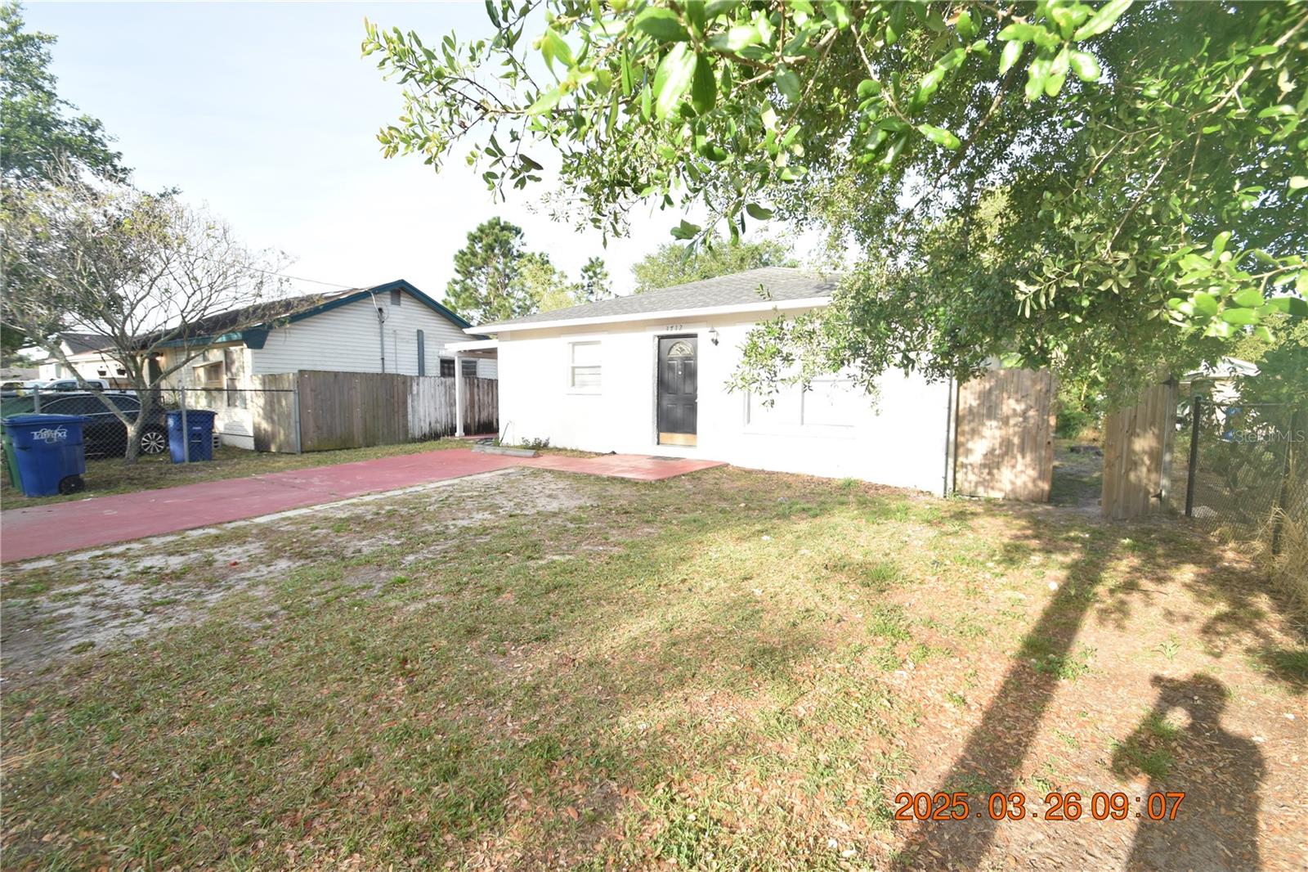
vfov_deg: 77.3
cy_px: 436
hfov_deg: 100.4
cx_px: 654
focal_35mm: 15
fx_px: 545
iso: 280
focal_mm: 10
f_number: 8
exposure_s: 1/250
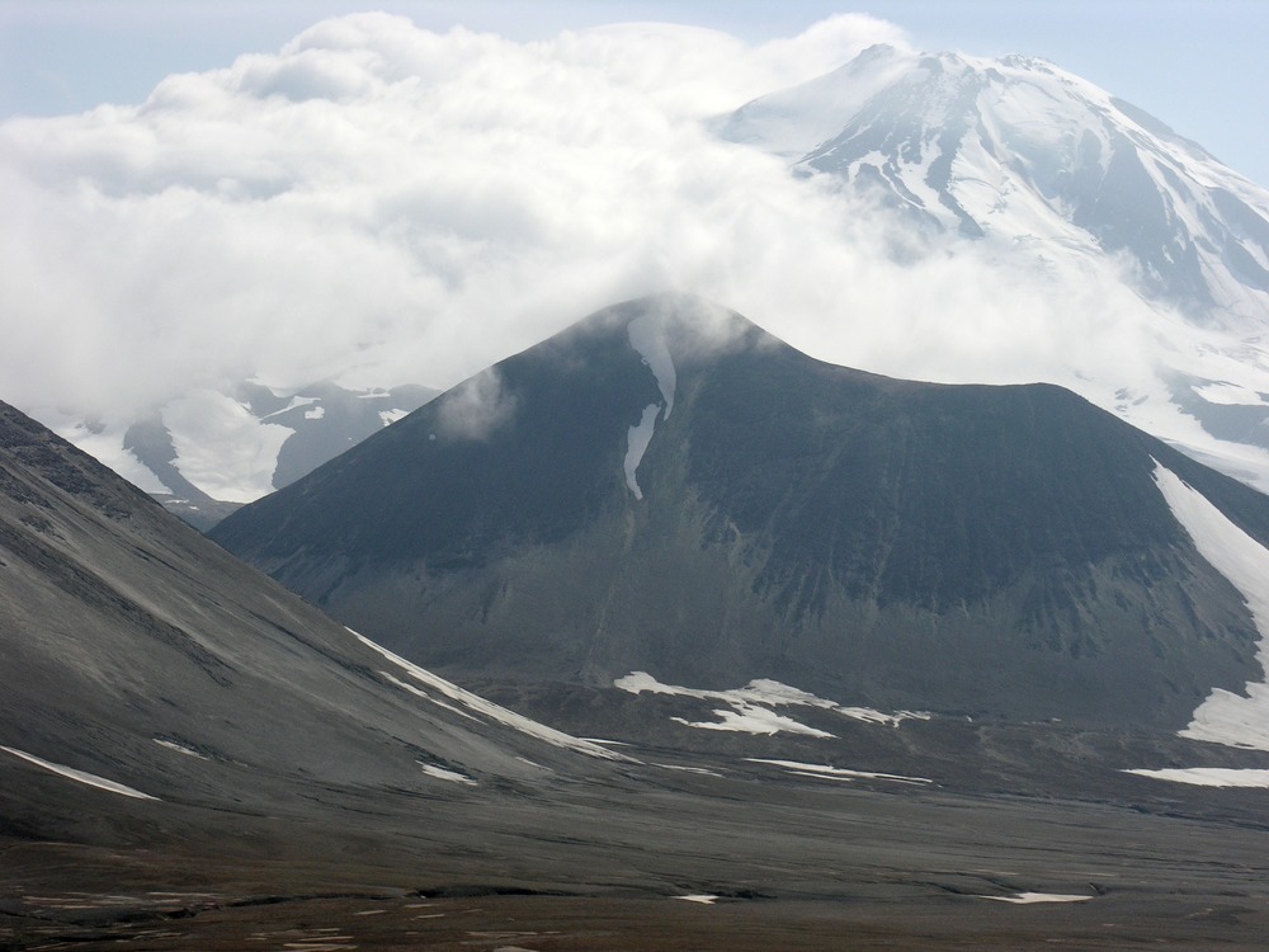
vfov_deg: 12.9
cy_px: 476
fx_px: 4216
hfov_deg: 17.1
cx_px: 634
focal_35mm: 115
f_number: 7.4
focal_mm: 29.3
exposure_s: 1/293
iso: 50
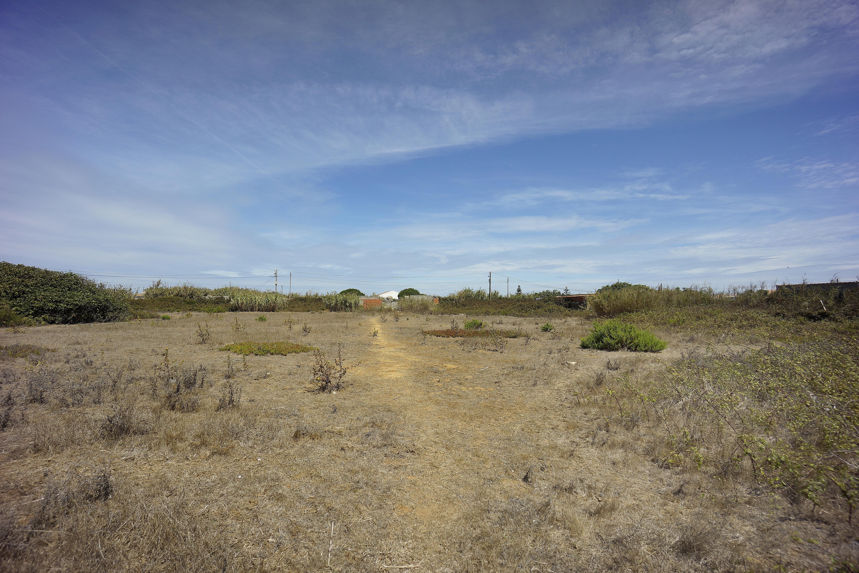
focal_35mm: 15
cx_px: 430
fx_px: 358
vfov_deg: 77.3
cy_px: 286
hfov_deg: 100.4
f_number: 6.3
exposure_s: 1/640
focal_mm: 10
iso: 100
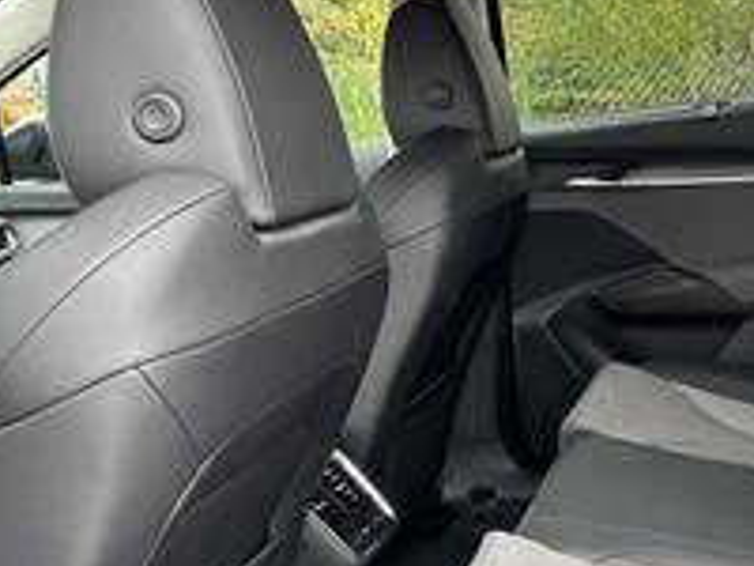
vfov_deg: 30.1
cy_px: 366
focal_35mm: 48
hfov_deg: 37.5
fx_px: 1046
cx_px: 652
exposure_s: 1/121
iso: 80
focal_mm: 6.76
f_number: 1.78
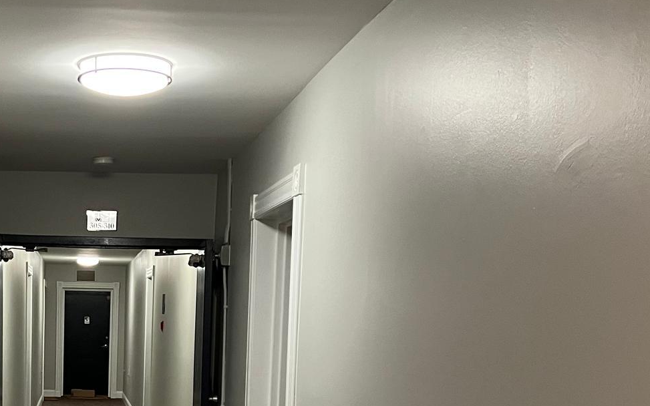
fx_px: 1027
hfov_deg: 33.7
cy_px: 409
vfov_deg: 21.5
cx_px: 98
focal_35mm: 58
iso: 250
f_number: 1.5
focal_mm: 5.7
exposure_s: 1/60
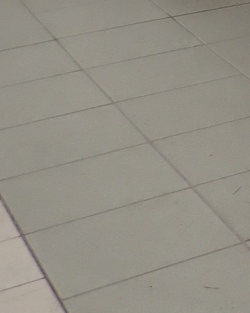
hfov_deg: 9.3
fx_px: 1194
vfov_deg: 13.8
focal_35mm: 129
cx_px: 761
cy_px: -196
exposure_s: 1/60
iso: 100
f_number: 2
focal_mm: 4.5
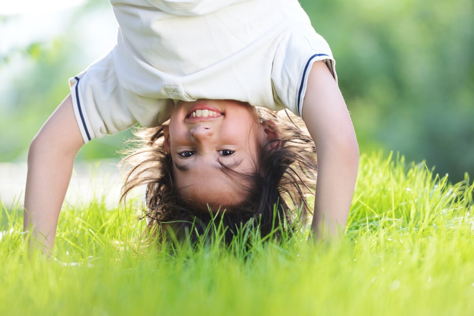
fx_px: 2371
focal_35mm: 180
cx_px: 237
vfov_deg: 7.6
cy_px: 158
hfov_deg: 11.4
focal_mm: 180
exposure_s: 1/125
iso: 200
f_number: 3.5
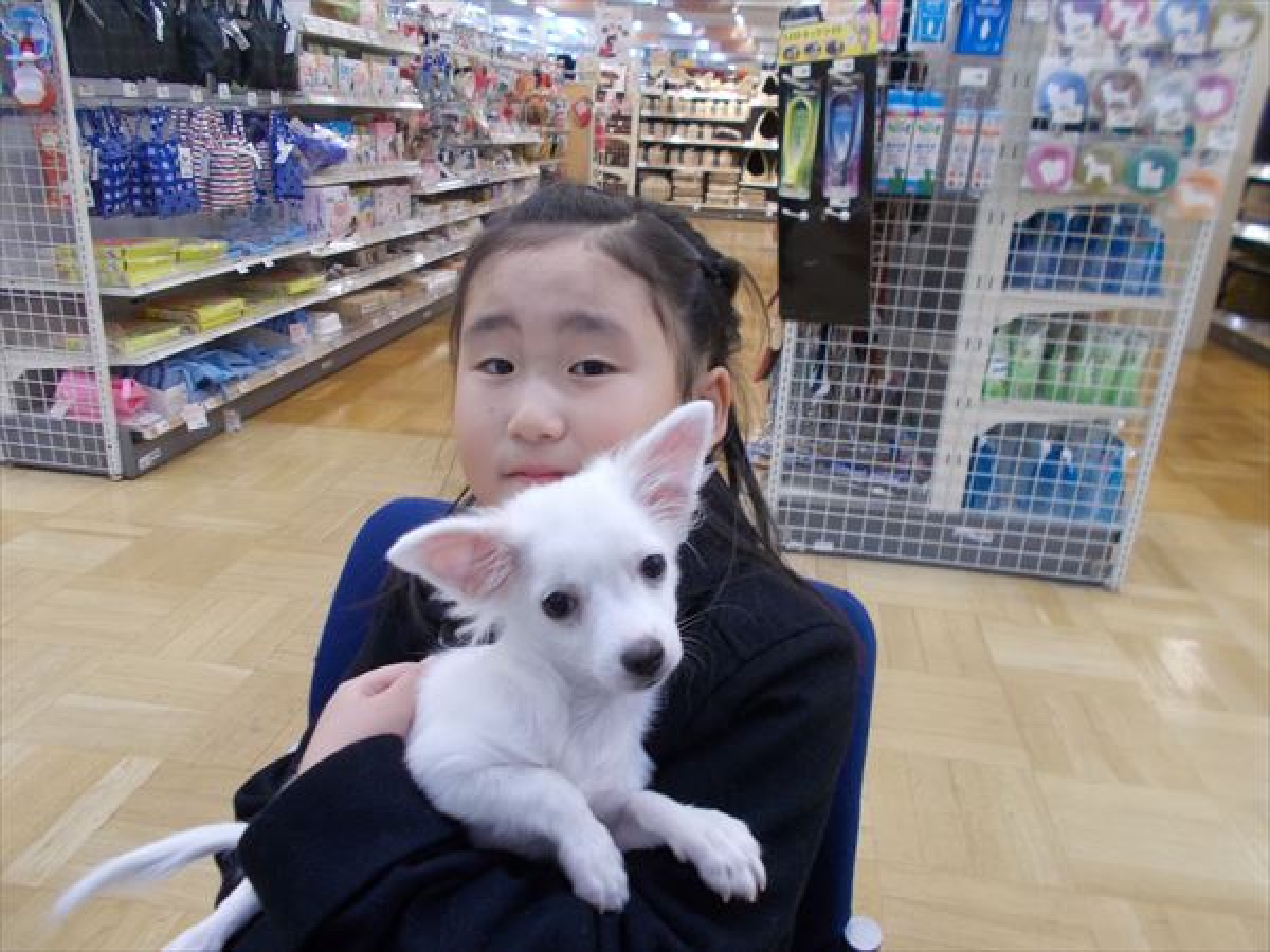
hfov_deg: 67.3
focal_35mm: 26
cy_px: 476
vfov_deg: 53.1
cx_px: 635
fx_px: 954
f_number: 3.2
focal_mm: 4.6
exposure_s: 1/25
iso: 180
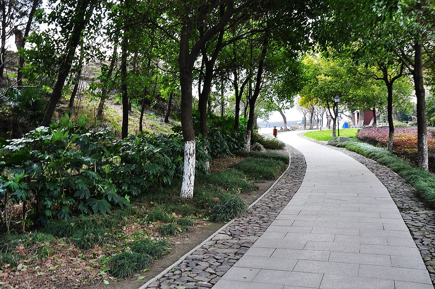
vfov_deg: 35.4
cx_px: 218
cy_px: 144
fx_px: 453
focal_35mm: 38
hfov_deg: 51.3
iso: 200
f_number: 11
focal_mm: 25
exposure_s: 1/25
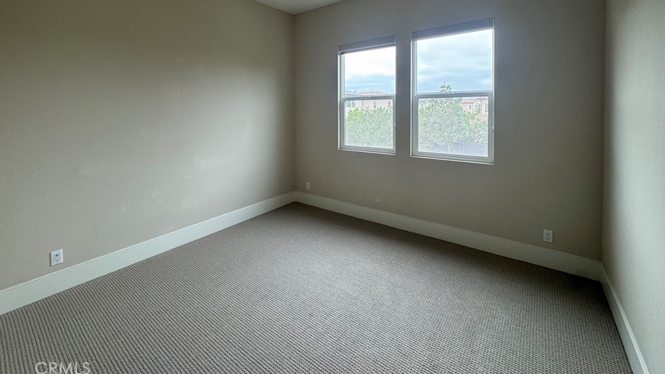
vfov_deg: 64.8
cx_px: 330
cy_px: 116
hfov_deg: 99.4
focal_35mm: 16
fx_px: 282
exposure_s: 1/99
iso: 64
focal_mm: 2.22
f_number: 2.2
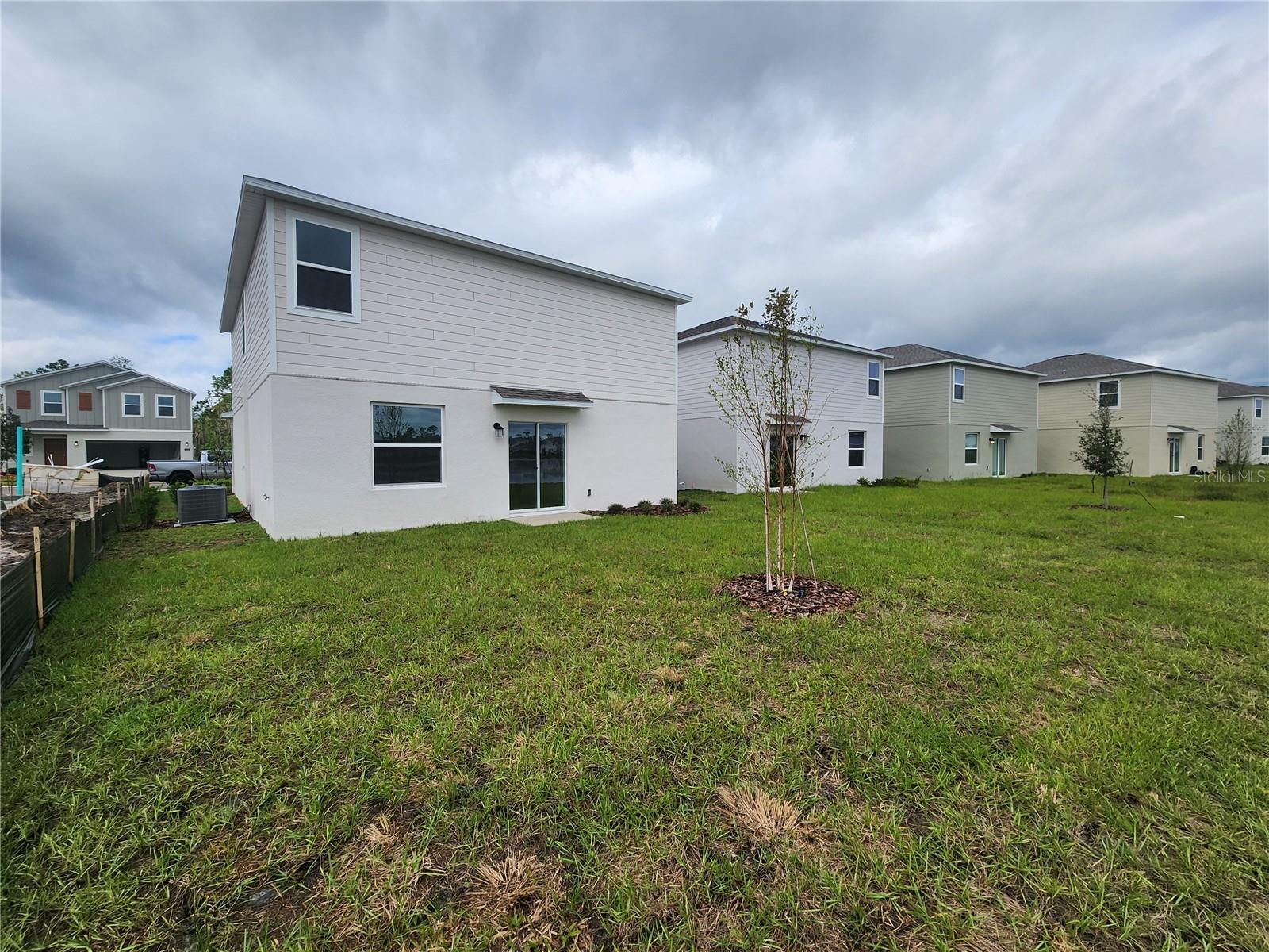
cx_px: 634
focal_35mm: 13
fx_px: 477
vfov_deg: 89.9
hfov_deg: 106.2
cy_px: 476
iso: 50
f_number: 2.2
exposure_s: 1/2071
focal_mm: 2.2
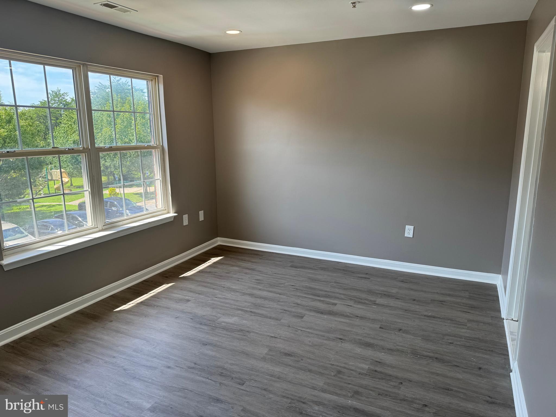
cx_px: 278
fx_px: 385
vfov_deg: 56.8
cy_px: 208
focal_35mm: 24
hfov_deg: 71.6
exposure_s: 1/283
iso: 80
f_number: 1.78
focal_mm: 6.76
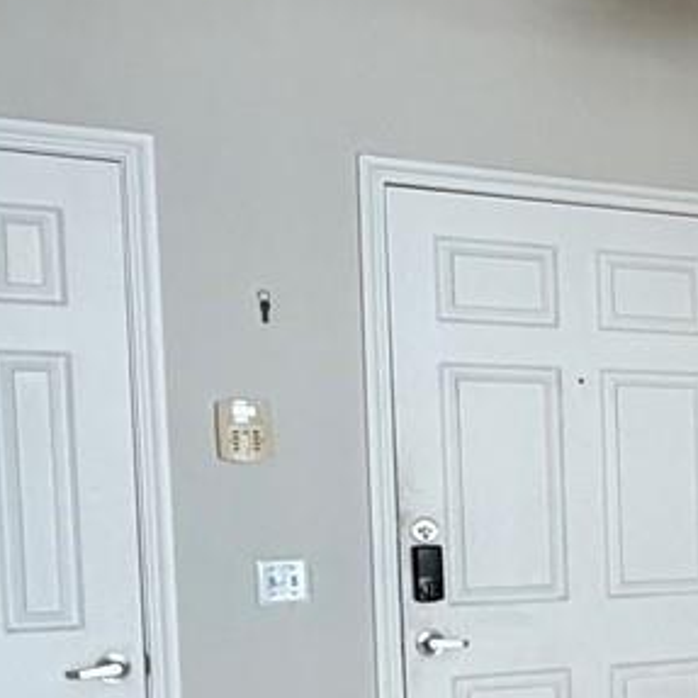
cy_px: 603
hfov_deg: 20.3
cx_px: 1136
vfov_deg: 24.4
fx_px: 1574
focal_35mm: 69
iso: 250
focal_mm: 2.22
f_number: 2.2
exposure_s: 1/120
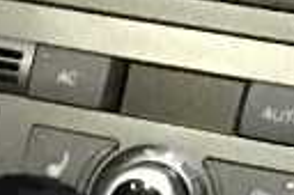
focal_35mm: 241
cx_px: -276
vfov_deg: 5.3
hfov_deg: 8.2
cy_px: 638
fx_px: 1966
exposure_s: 1/17
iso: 1000
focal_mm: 4.15
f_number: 2.2
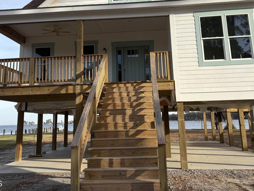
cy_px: 60
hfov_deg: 50.1
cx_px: 125
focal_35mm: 37
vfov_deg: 38.2
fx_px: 272
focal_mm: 5.96
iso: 50
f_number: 1.6
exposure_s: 1/1848
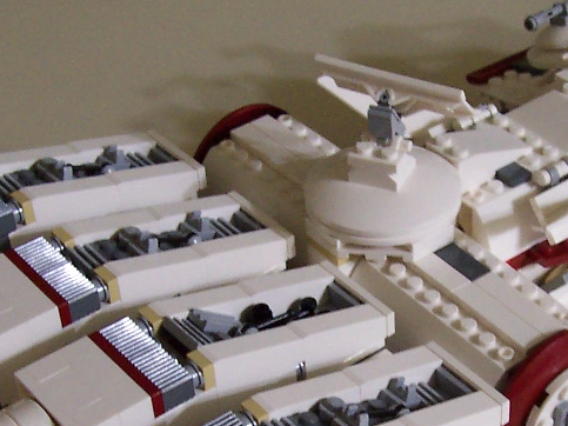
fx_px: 1509
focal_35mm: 92
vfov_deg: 15.9
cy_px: 380
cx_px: 447
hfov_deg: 21.1
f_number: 2.8
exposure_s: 1/10
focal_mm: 5.6
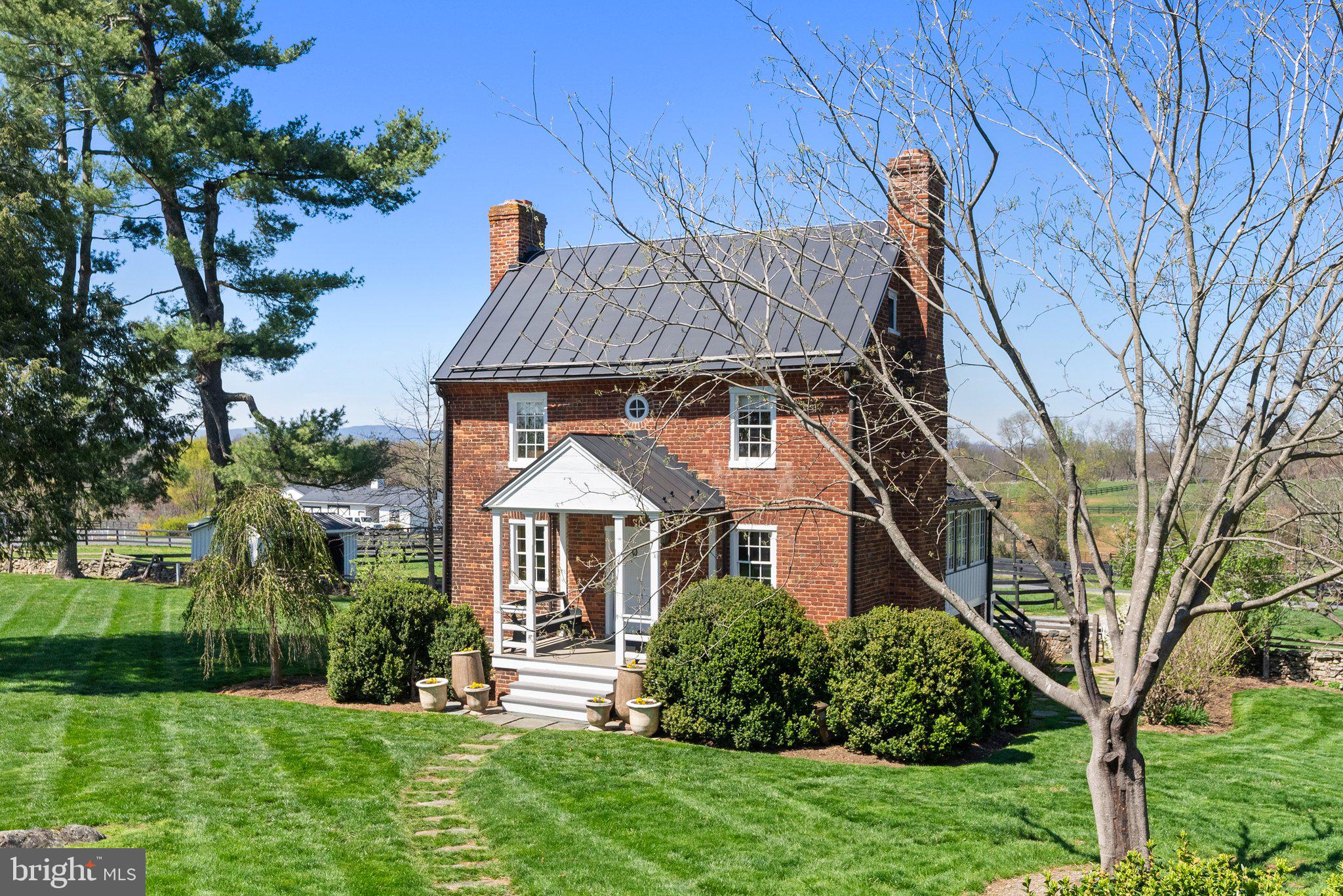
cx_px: 672
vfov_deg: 42.4
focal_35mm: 31
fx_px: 1157
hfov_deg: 60.3
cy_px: 448
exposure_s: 1/1600
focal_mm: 31
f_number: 8
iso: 640
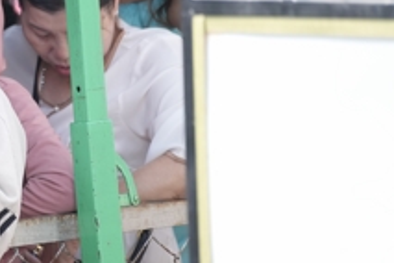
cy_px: 31
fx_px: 5012
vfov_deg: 3.0
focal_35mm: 458
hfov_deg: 4.5
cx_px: -168
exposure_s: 1/1000
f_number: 2.8
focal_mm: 150
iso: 800
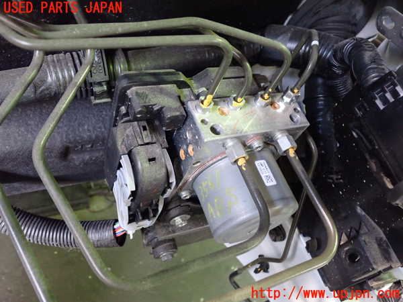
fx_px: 349
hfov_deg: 60.0
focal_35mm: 30
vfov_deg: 46.8
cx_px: 202
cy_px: 151
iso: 1000
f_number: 2.3
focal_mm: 5.4
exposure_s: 1/30
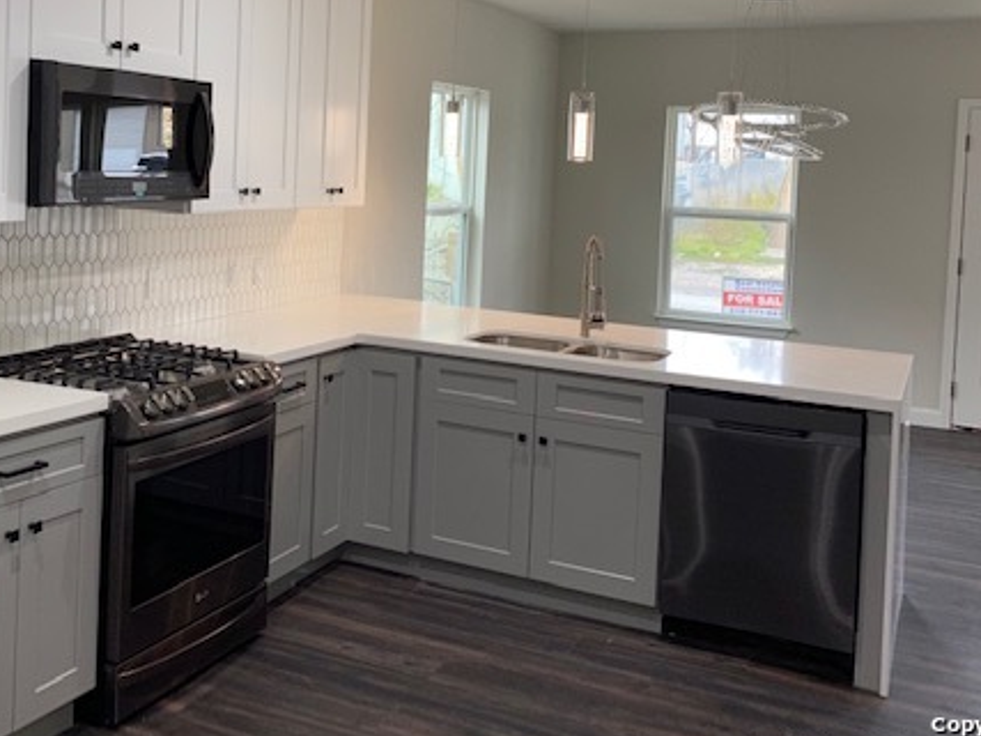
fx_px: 1105
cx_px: 374
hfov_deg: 47.5
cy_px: 212
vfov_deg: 36.2
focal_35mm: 39
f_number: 1.8
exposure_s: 1/60
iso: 80
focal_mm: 4.25
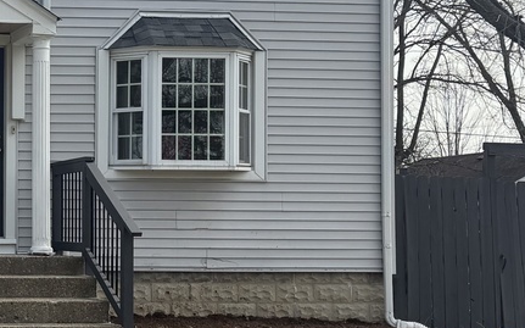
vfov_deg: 15.3
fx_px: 1216
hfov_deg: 22.1
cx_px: -139
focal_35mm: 85
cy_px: 195
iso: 80
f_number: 1.78
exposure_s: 1/3953
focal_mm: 6.76
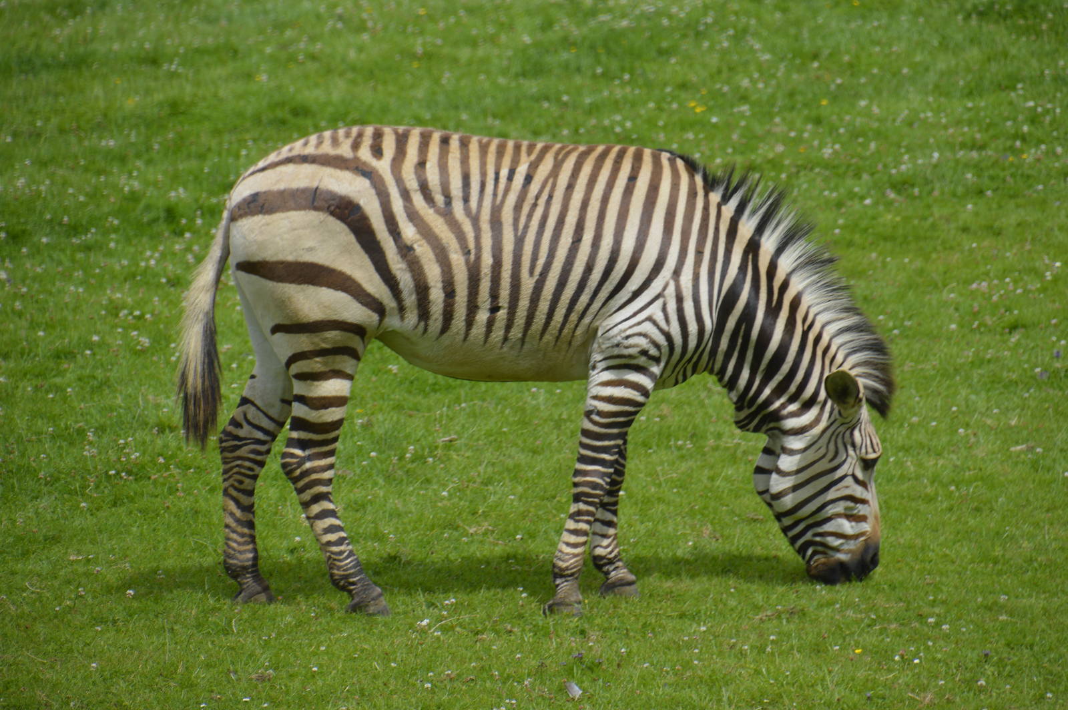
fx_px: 8892
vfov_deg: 4.6
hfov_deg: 6.9
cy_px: 355
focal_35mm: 300
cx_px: 534
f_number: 6.3
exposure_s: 1/500
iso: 110
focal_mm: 200
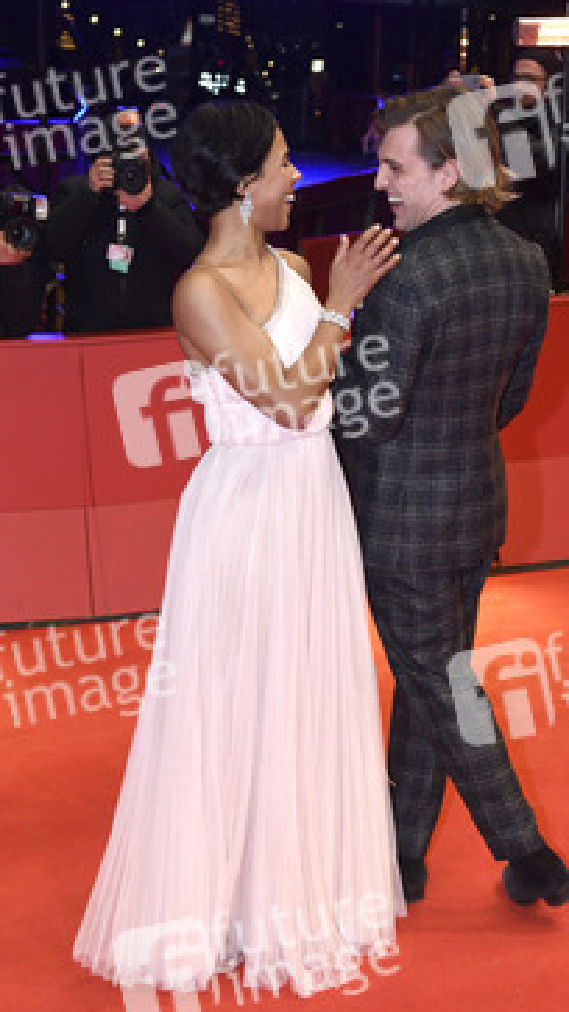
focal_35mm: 53
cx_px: 337
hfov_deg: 22.6
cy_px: 541
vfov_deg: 39.2
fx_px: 1423
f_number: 5
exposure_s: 1/320
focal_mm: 31
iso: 1250
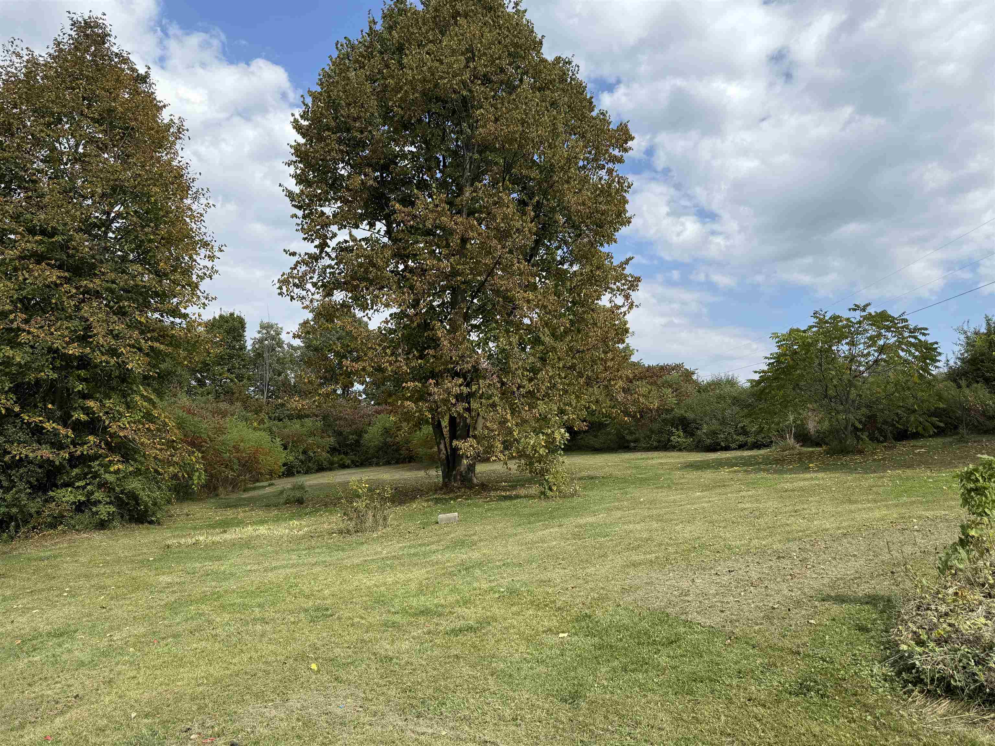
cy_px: 373
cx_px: 498
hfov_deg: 71.6
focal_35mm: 24
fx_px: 690
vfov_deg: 56.8
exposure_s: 1/3759
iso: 80
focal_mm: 6.76
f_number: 1.78
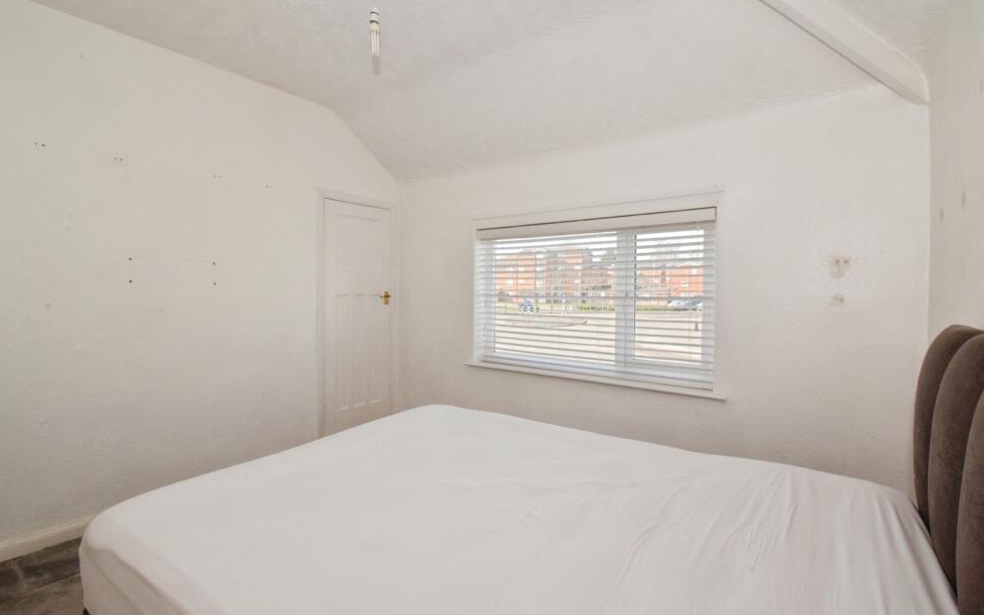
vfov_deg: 71.3
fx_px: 429
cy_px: 301
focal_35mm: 16
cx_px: 503
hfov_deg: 97.8
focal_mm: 10
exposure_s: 1/60
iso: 1000
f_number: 20
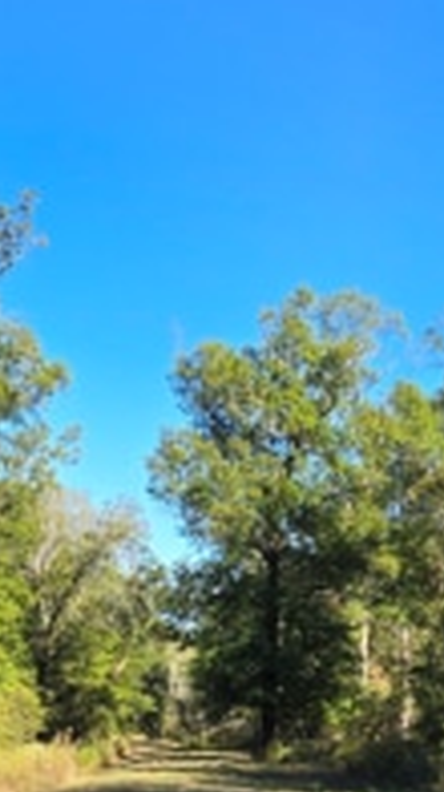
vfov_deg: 24.9
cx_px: 186
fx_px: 1719
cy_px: 764
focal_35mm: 82
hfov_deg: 14.7
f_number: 1.8
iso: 25
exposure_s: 1/738
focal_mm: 5.4
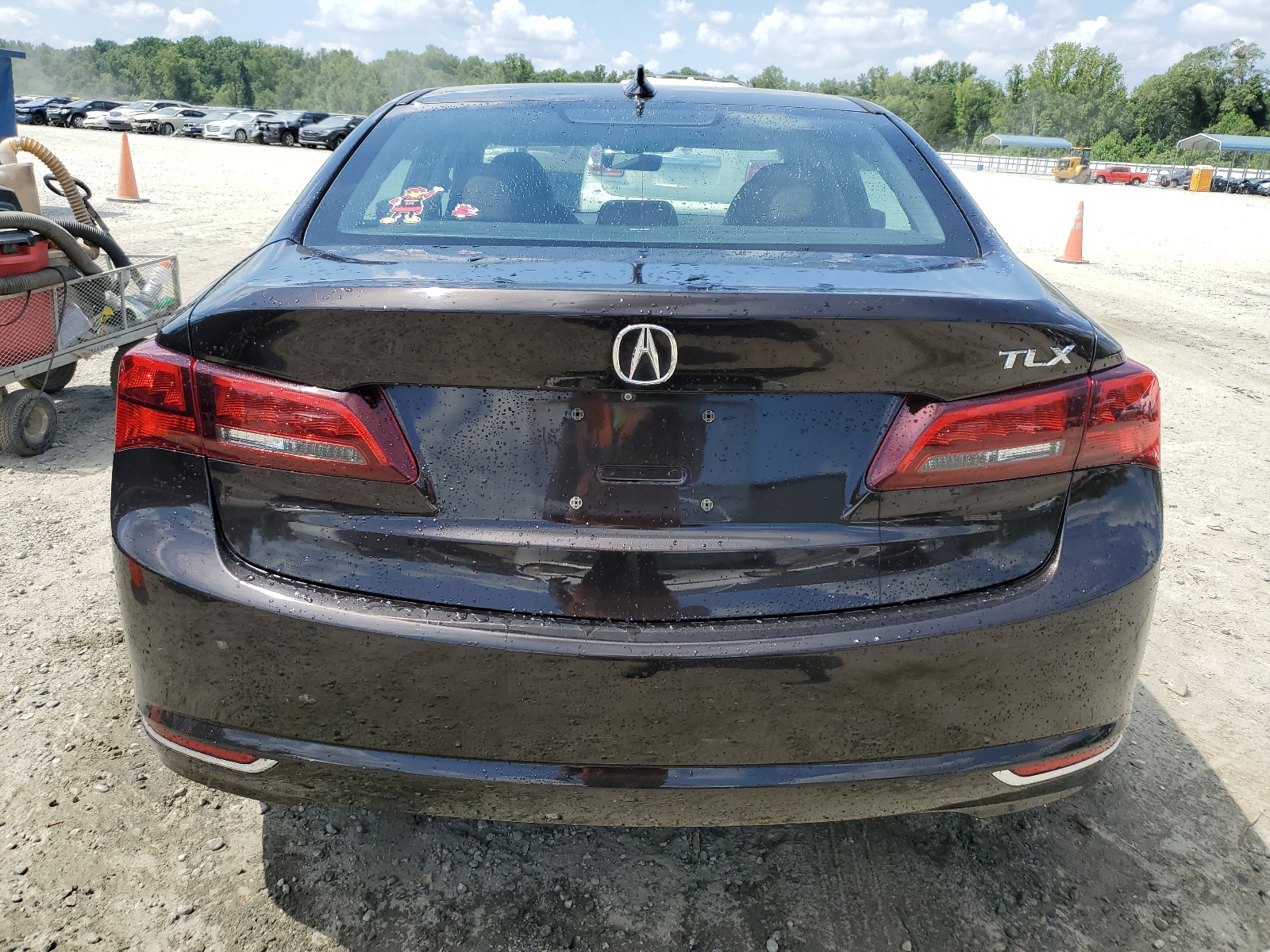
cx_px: 635
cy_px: 476
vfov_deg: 53.1
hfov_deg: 67.3
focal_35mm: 26
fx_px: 954
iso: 50
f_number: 1.5
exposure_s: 1/2500
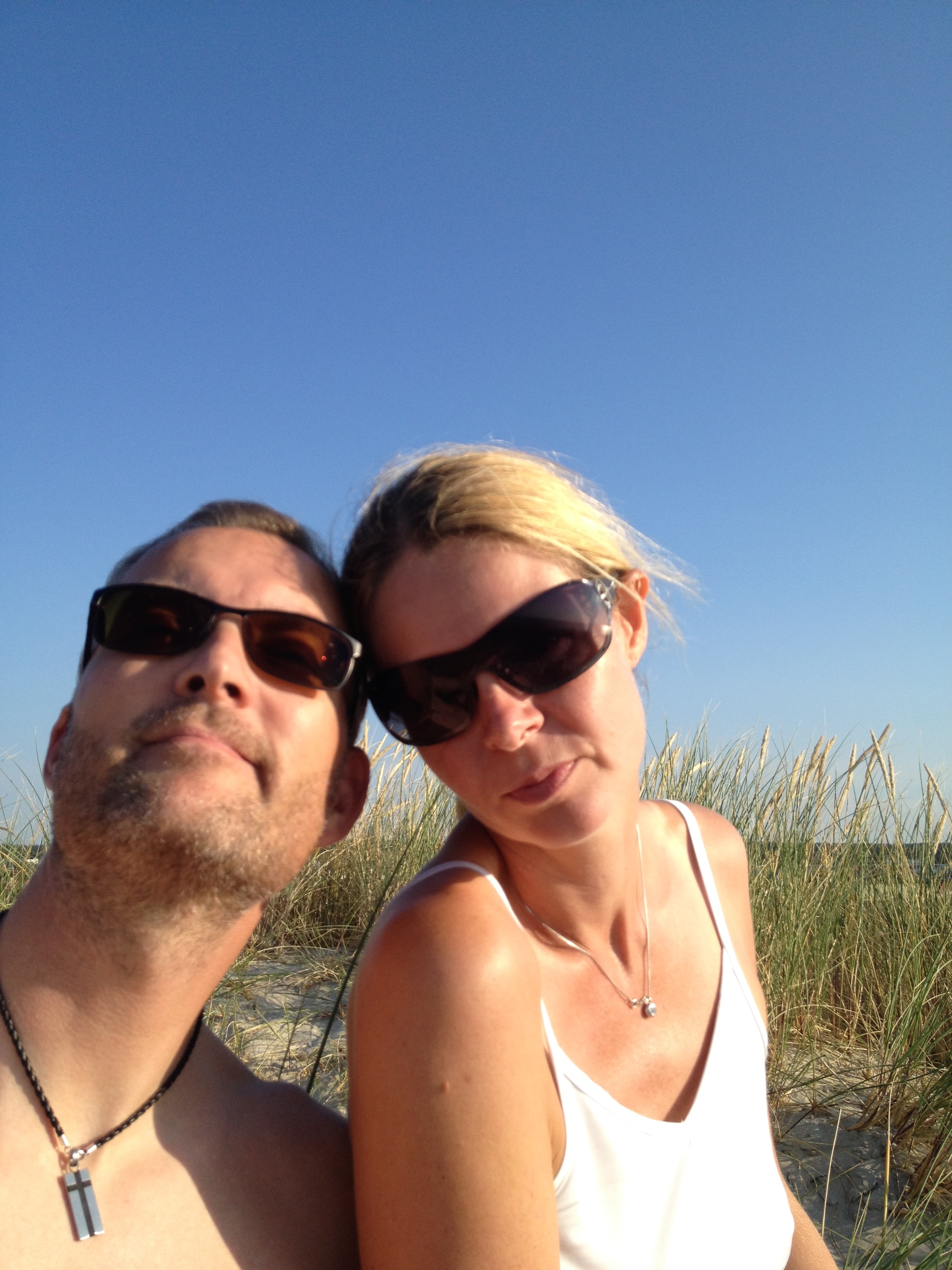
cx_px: 476
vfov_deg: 52.6
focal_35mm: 35
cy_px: 635
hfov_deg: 40.7
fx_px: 1283
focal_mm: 4.28
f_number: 2.4
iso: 50
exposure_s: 1/1346
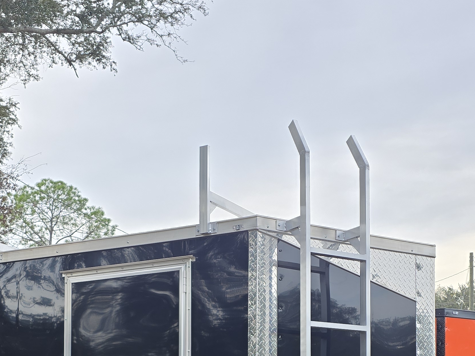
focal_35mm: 55
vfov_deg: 25.0
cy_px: 376
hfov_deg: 34.9
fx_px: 755
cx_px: 233
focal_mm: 6.3
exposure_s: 1/180
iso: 16
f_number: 1.7
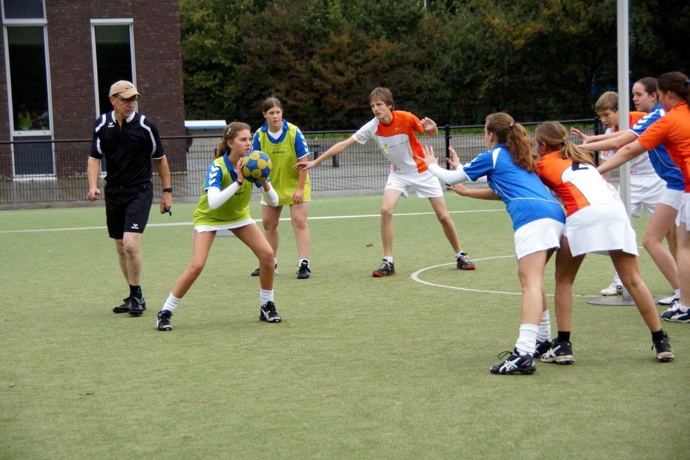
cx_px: 345
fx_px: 2012
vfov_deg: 13.0
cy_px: 230
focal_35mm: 105
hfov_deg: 19.5
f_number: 5.6
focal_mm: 70
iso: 1250
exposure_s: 1/640
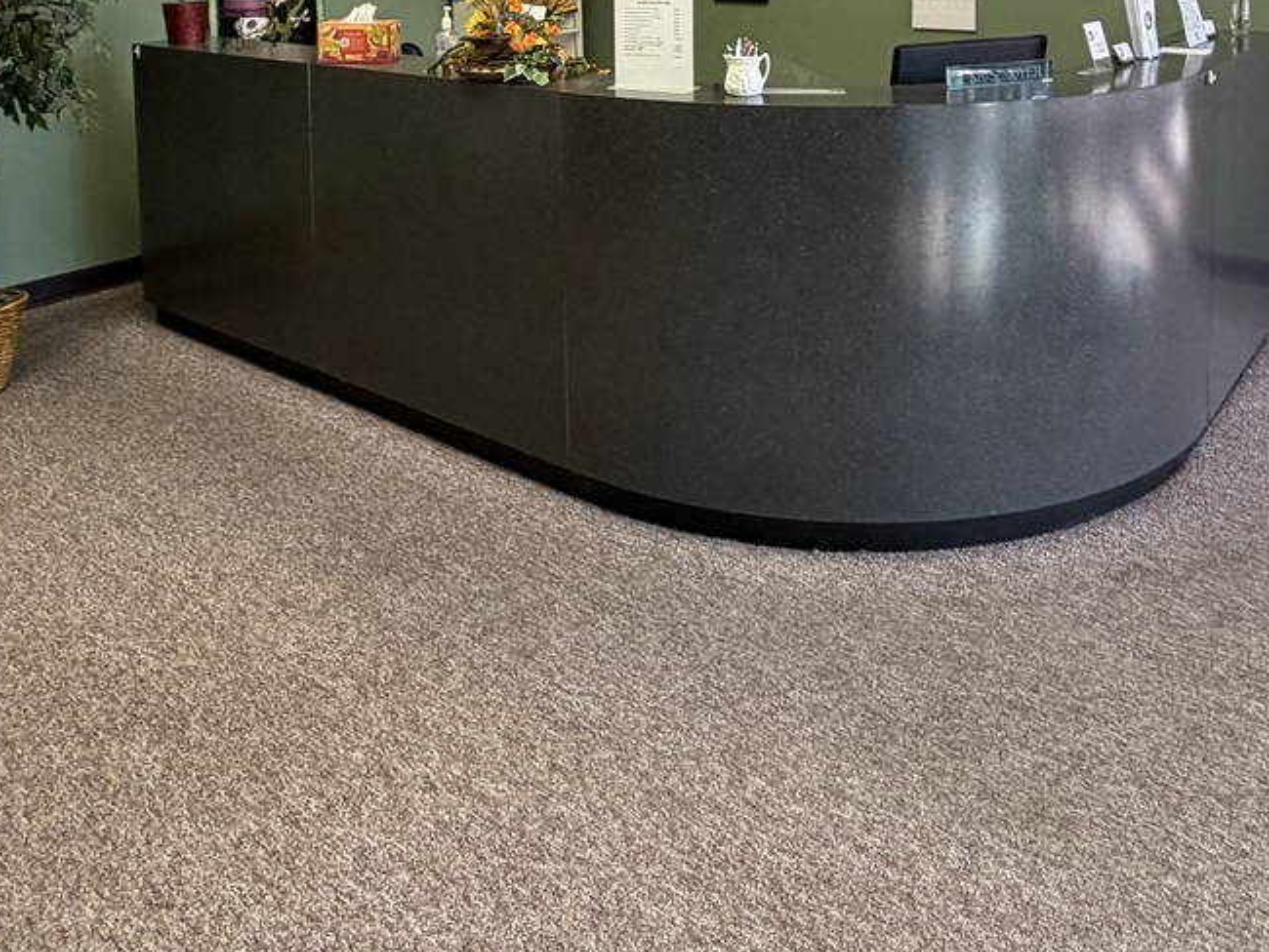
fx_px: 1137
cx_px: 660
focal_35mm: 31
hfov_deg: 58.3
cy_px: -31
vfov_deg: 39.3
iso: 200
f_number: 2.2
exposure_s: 1/121
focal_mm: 2.22
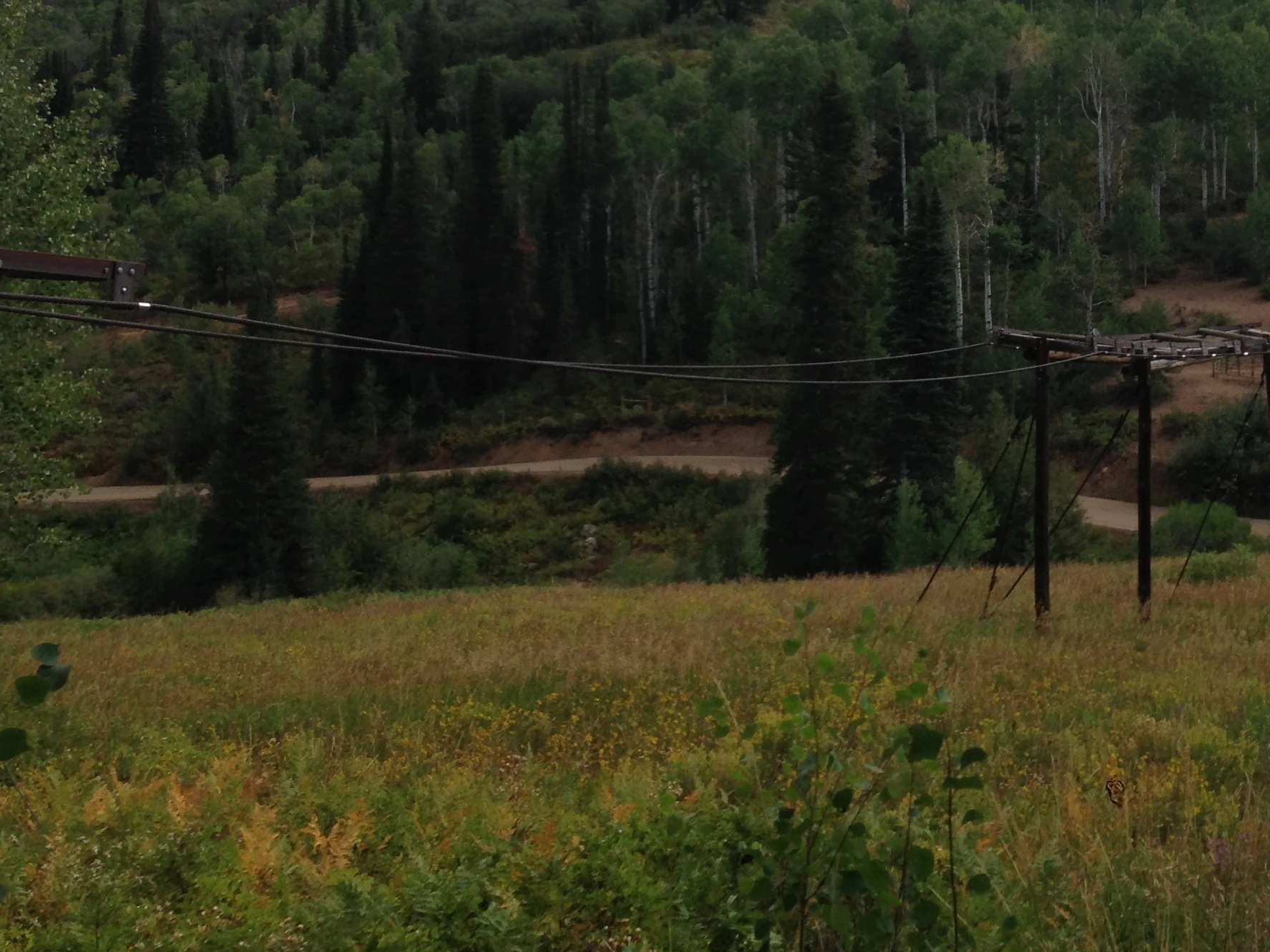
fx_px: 2238
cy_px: 133
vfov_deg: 23.5
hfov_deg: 31.0
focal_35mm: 61
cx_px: 988
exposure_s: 1/1355
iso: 50
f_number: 2.4
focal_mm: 4.13
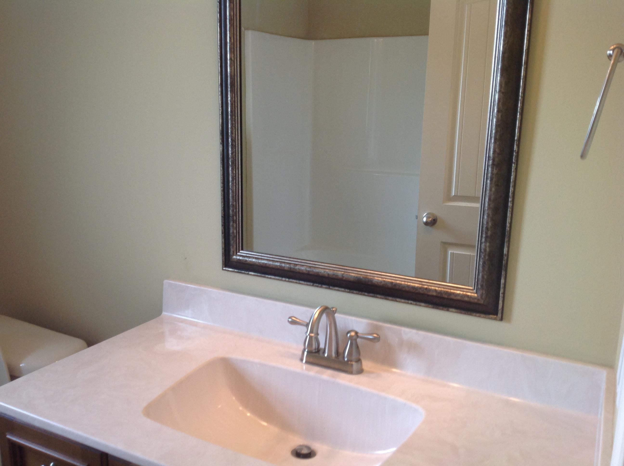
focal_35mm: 35
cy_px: 233
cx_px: 312
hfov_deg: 52.7
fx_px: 630
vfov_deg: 40.6
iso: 50
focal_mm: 4.28
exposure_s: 1/17
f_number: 2.4
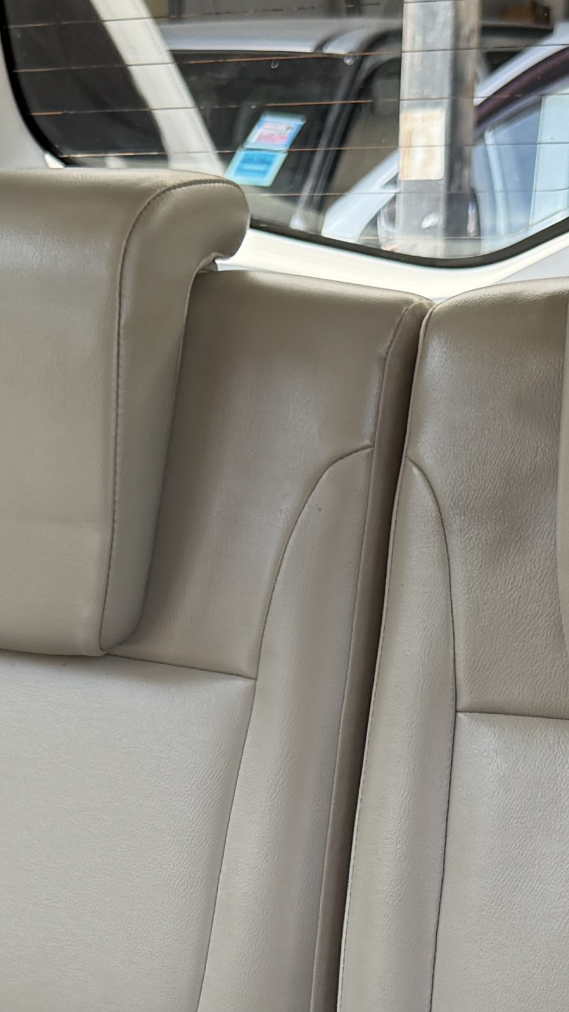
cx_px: 95
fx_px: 2414
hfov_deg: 13.4
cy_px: 931
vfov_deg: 23.0
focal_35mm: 90
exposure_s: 1/547
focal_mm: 6.76
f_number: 1.78
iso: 100
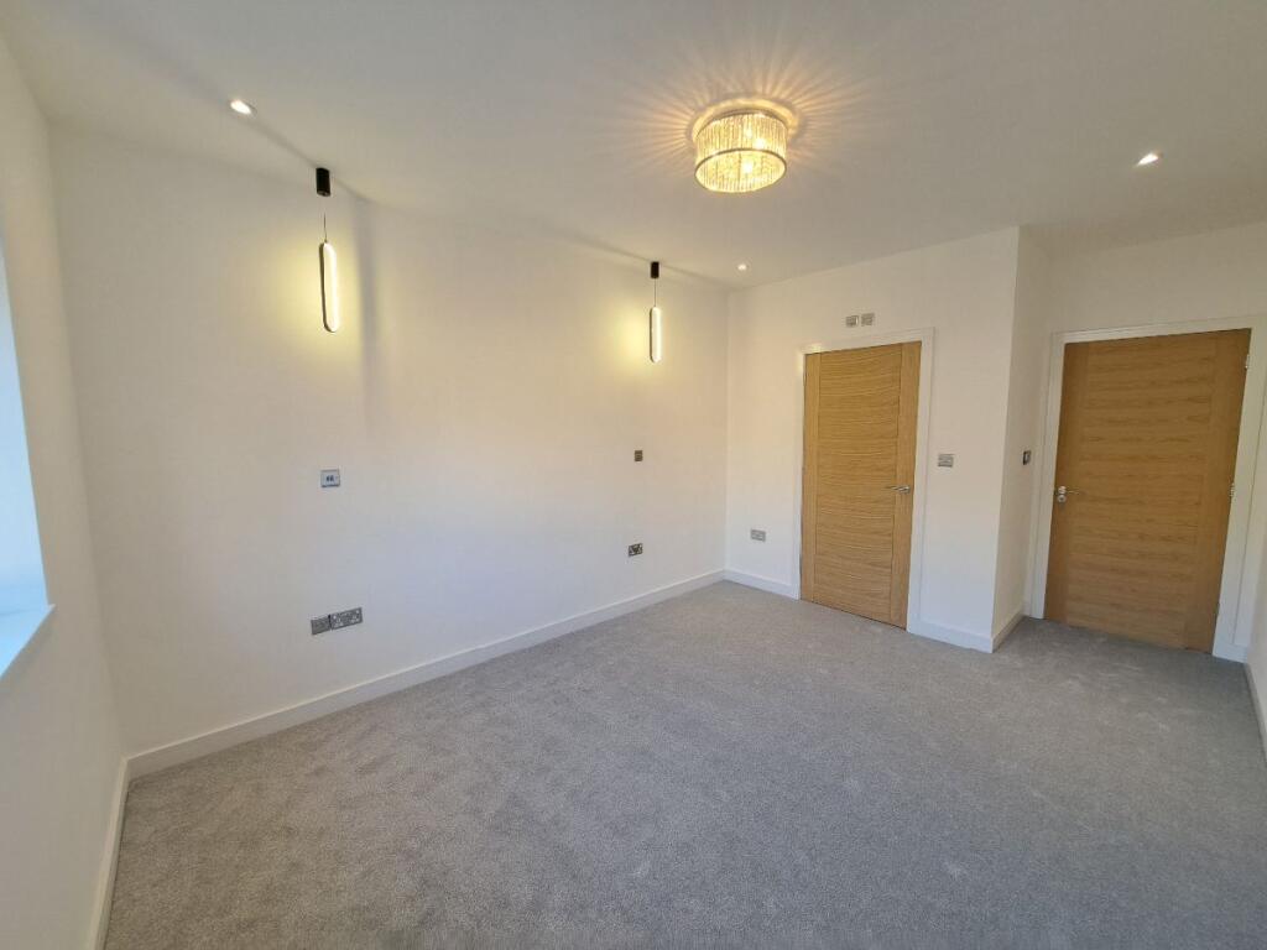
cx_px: 634
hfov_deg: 106.2
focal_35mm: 13
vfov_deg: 89.9
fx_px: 476
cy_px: 475
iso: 80
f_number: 2.2
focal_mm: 1.74
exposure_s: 1/50
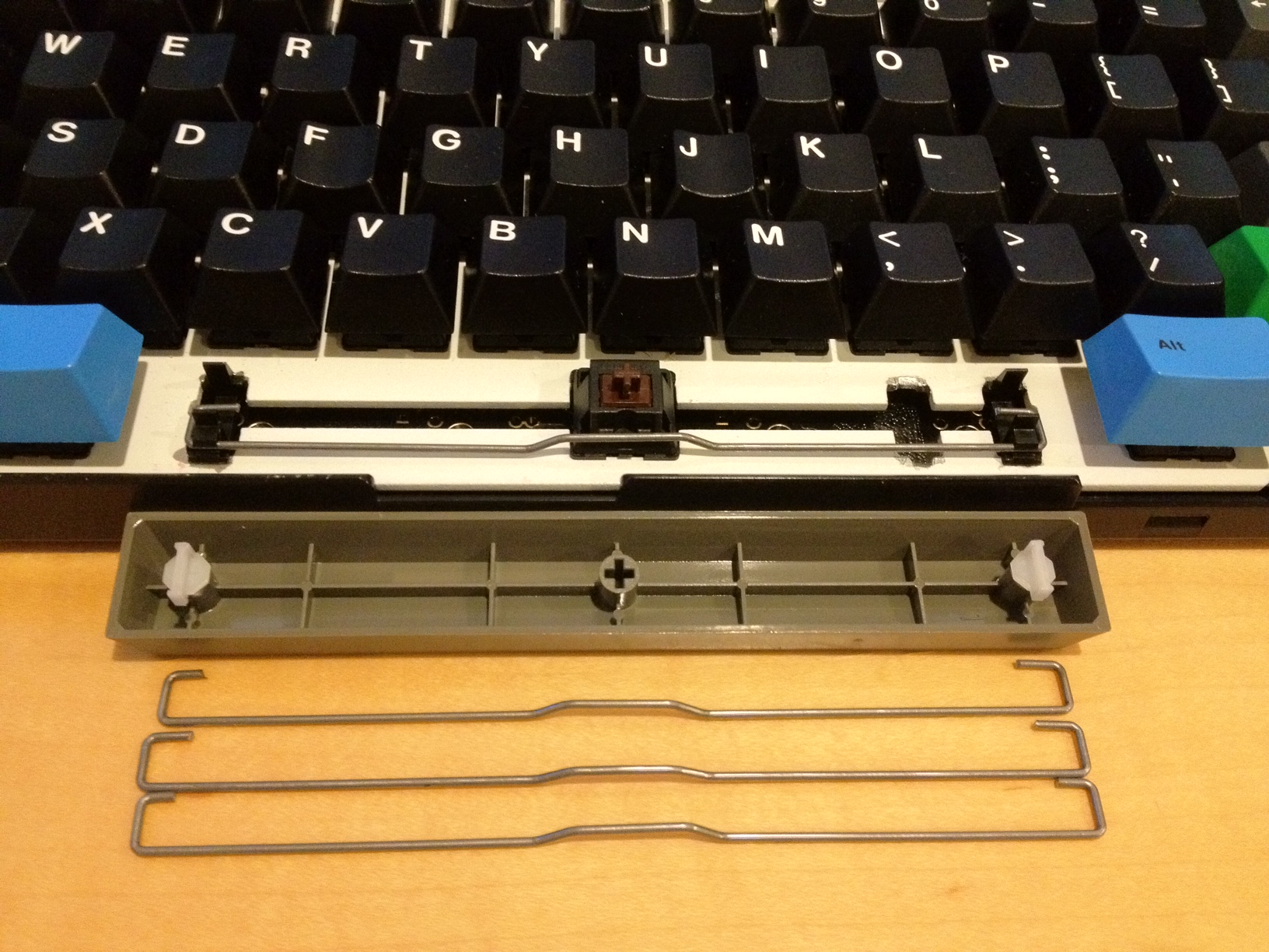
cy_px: 476
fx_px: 1283
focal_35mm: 35
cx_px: 634
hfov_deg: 52.6
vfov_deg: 40.7
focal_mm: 4.28
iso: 500
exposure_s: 1/15
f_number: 2.4
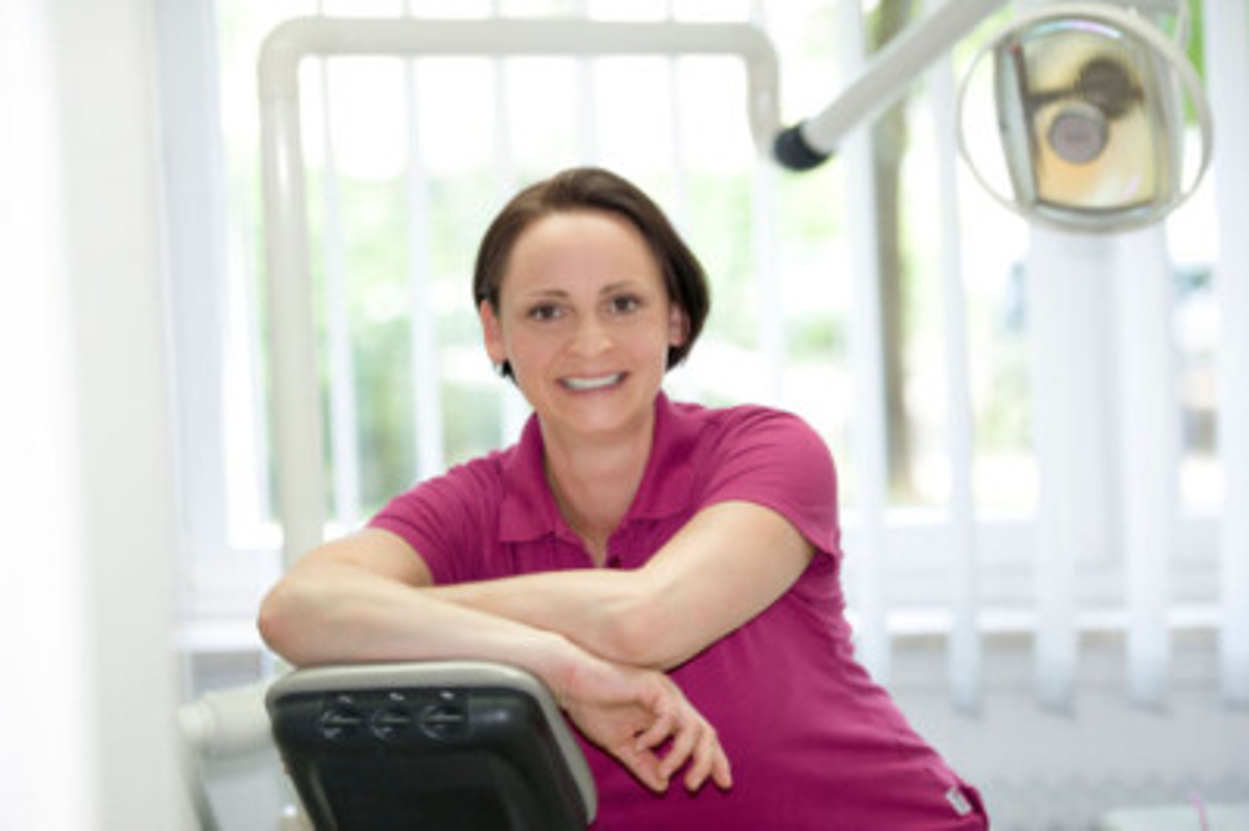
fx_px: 3813
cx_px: 624
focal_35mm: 110
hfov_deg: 18.6
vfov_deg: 12.4
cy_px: 416
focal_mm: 110
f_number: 2.8
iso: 400
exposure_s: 1/160
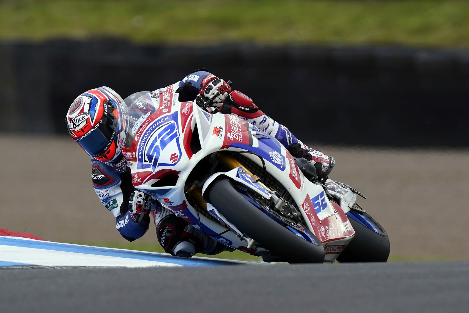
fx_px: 11722
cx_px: 234
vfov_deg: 1.5
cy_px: 156
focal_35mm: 900
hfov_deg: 2.3
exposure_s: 1/1000
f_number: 6.3
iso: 400
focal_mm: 600
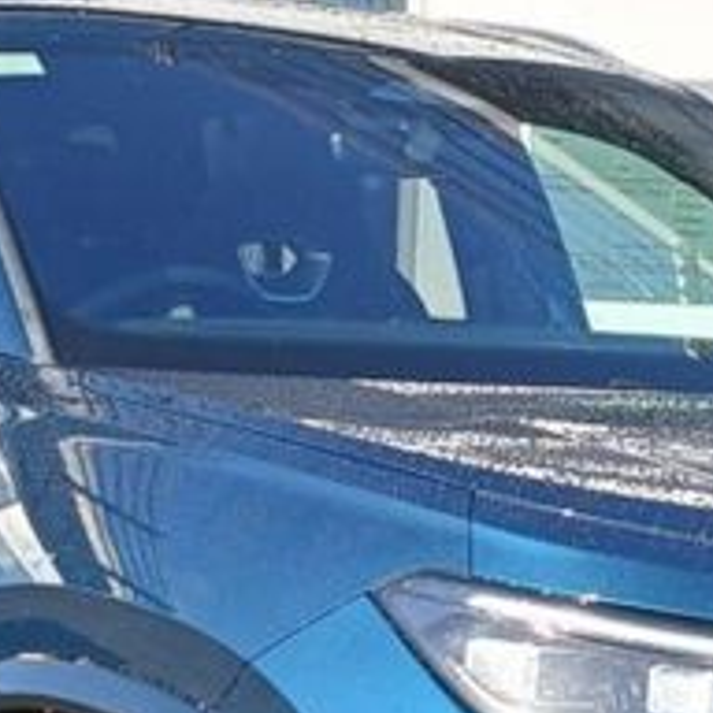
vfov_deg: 22.9
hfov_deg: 24.0
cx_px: 401
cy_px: 728
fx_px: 1678
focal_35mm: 72
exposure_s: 1/263
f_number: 1.8
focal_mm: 3.98
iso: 20
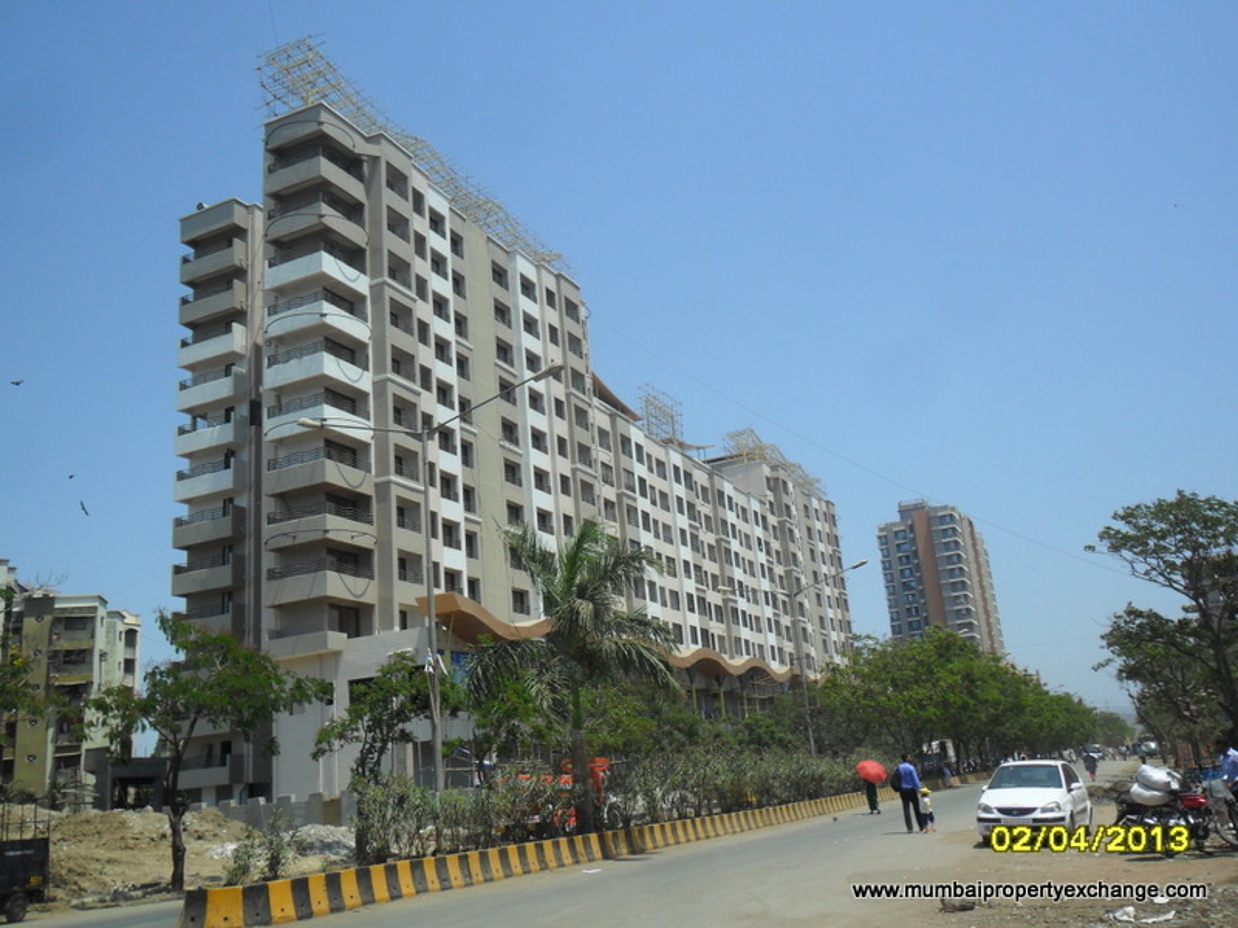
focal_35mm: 32
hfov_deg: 56.8
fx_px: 1144
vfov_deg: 44.2
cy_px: 464
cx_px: 619
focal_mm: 5.7
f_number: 9.4
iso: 100
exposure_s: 1/180
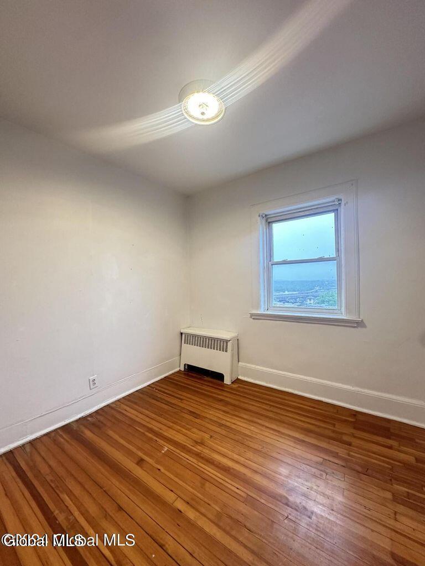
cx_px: 212
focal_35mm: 14
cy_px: 283
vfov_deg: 102.1
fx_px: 229
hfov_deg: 85.7
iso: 320
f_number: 2.2
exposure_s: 1/120
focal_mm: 2.22
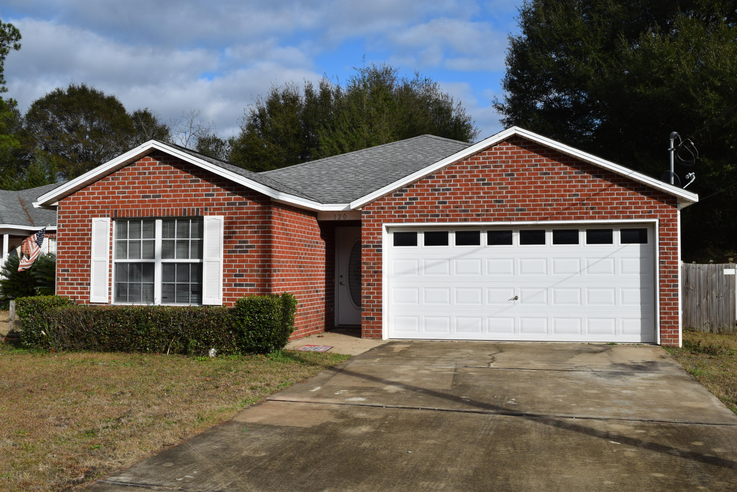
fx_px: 737
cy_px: 246
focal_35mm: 36
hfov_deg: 53.1
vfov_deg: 36.9
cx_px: 368
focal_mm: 24
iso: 200
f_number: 11
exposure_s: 1/500
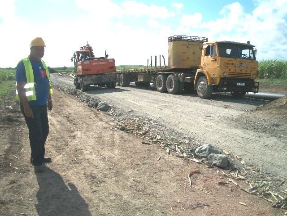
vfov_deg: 44.2
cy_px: 108
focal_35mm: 32
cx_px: 144
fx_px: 265
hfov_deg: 56.8
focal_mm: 5.7
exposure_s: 1/800
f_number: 5.5
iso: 80
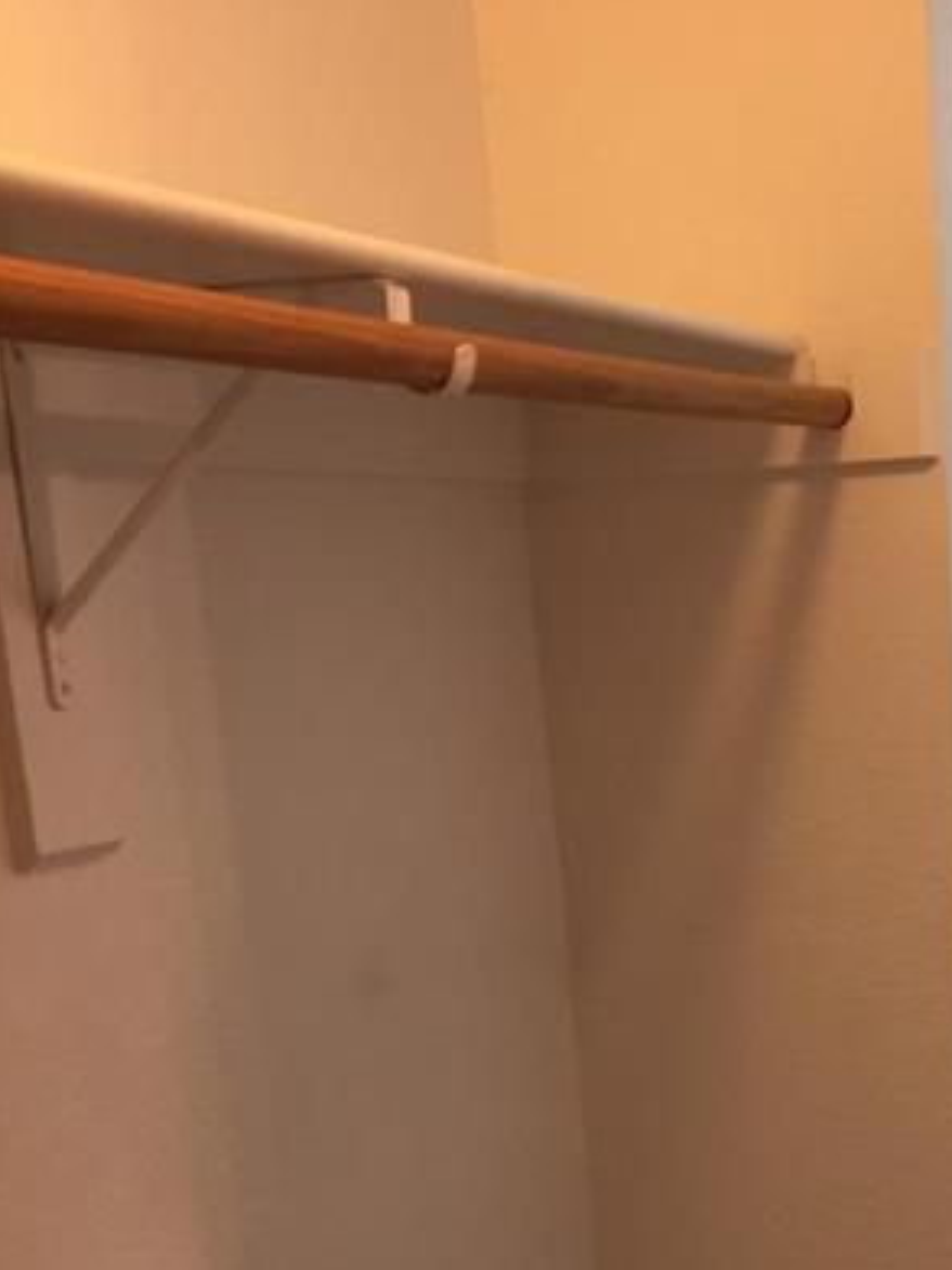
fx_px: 2091
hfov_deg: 24.6
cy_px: 1127
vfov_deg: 32.2
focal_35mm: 57
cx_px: 920
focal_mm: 4.15
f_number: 2.2
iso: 100
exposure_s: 1/30
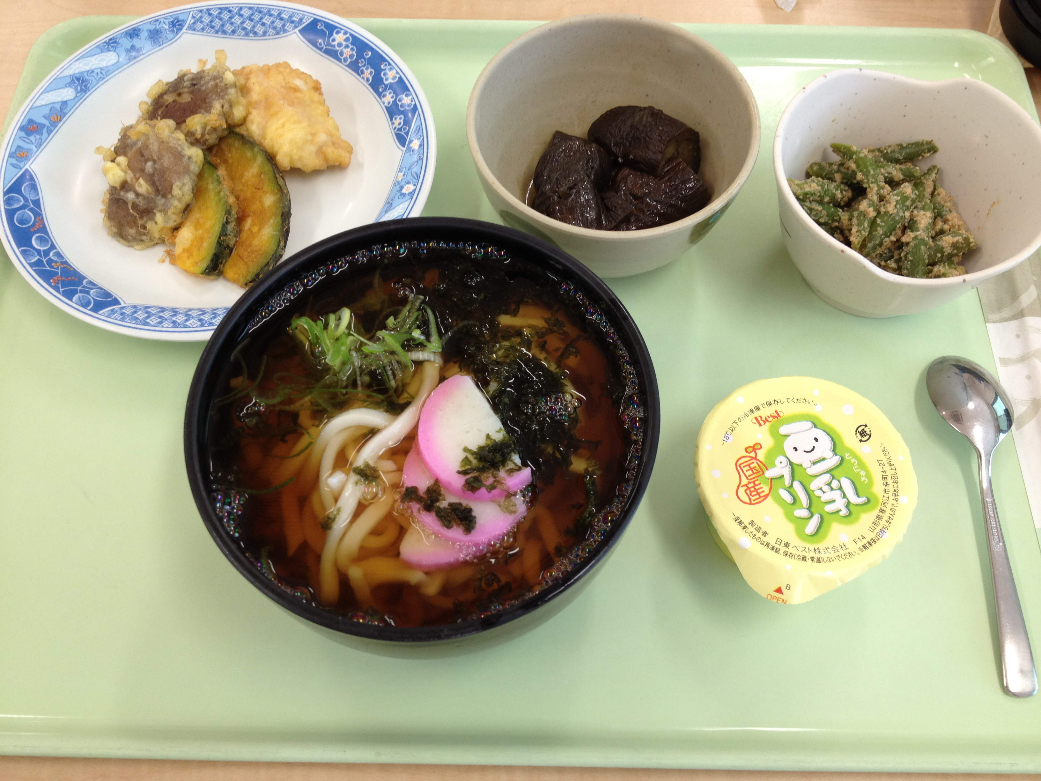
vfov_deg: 40.7
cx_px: 520
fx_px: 1053
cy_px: 390
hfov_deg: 52.6
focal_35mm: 35
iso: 64
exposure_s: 1/40
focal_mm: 4.28
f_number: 2.4
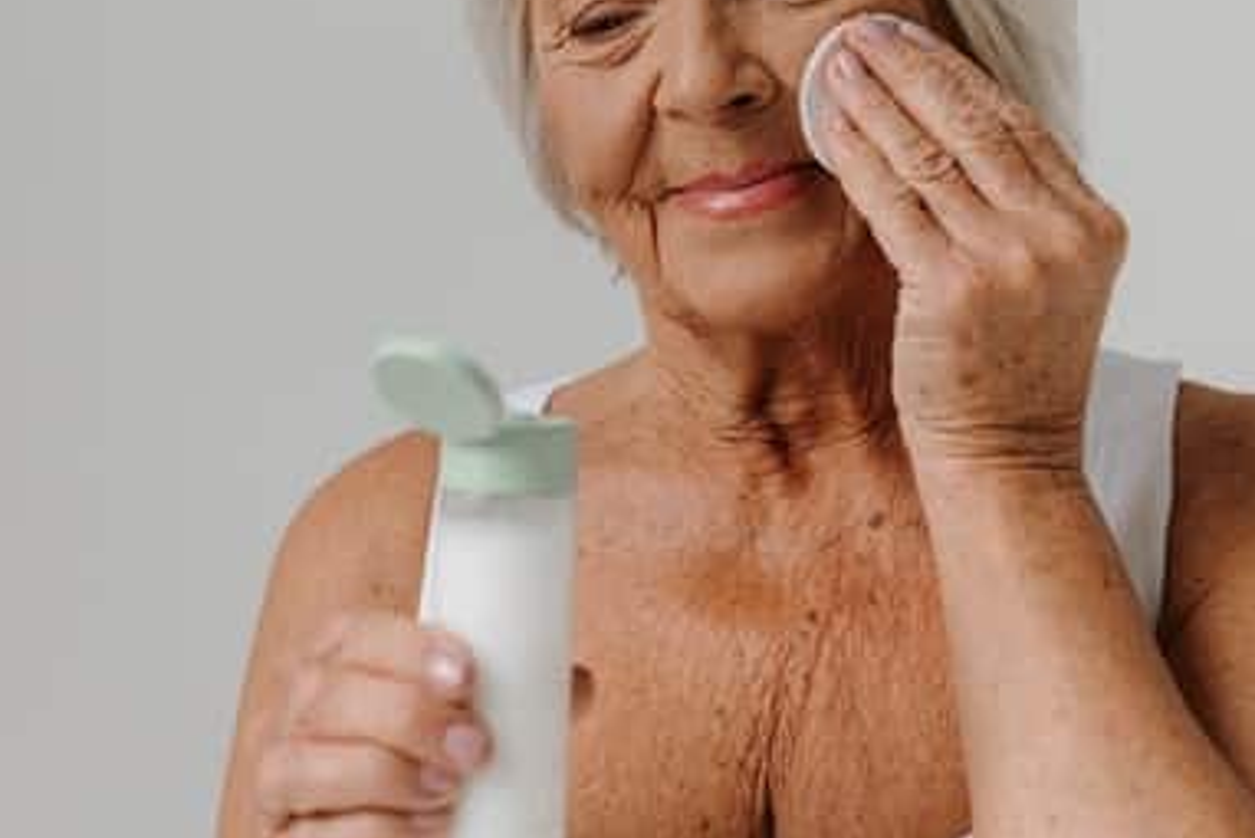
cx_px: 644
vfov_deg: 15.0
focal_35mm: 91
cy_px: 237
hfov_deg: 22.4
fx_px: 3173
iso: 100
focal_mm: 58
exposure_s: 1/250
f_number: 3.5
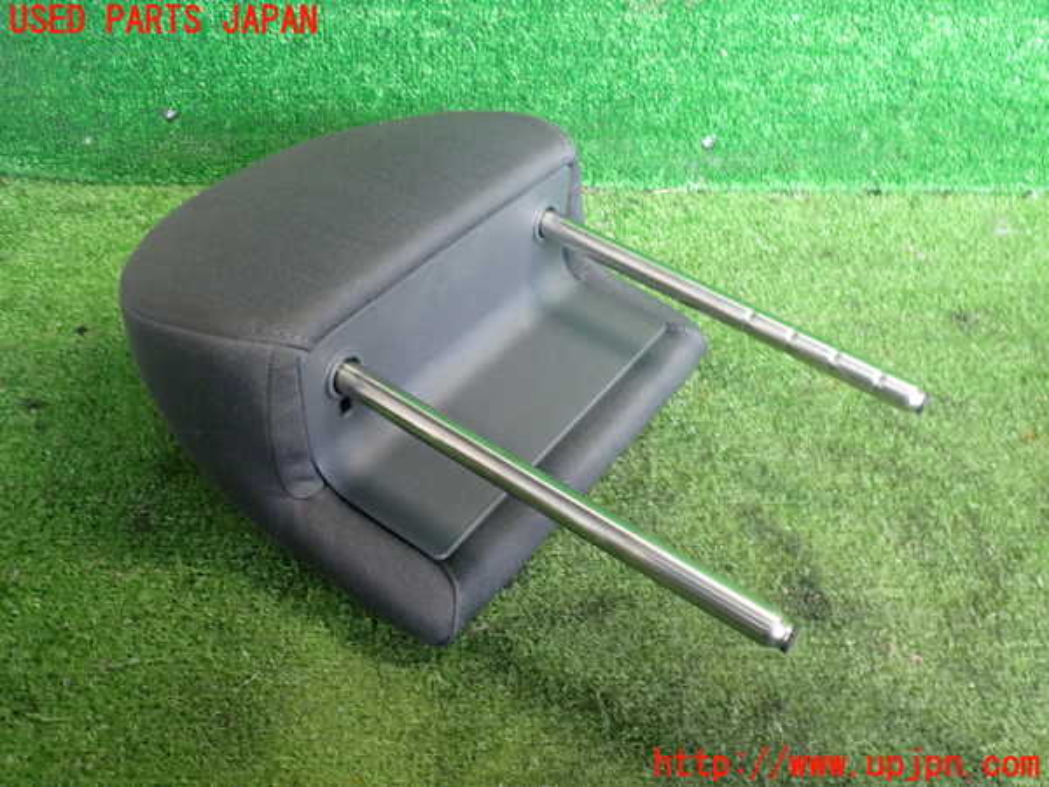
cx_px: 524
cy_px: 394
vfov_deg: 46.8
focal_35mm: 30
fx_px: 909
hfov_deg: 60.0
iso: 400
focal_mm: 5.4
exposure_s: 1/30
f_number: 2.3
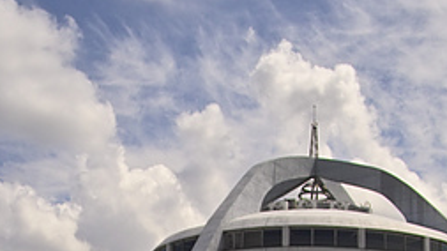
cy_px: 309
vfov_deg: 15.1
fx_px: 912
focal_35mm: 77
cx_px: 293
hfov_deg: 27.4
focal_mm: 18
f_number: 4.5
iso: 100
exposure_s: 1/2500
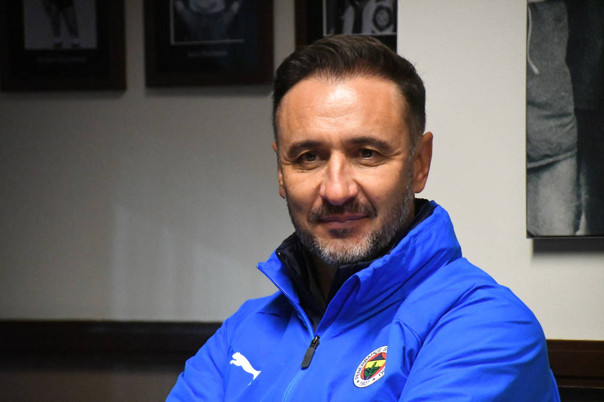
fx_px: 4655
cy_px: 201
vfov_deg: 5.0
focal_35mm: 278
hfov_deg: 7.4
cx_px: 302
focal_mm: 185
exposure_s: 1/320
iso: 18000
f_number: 6.3
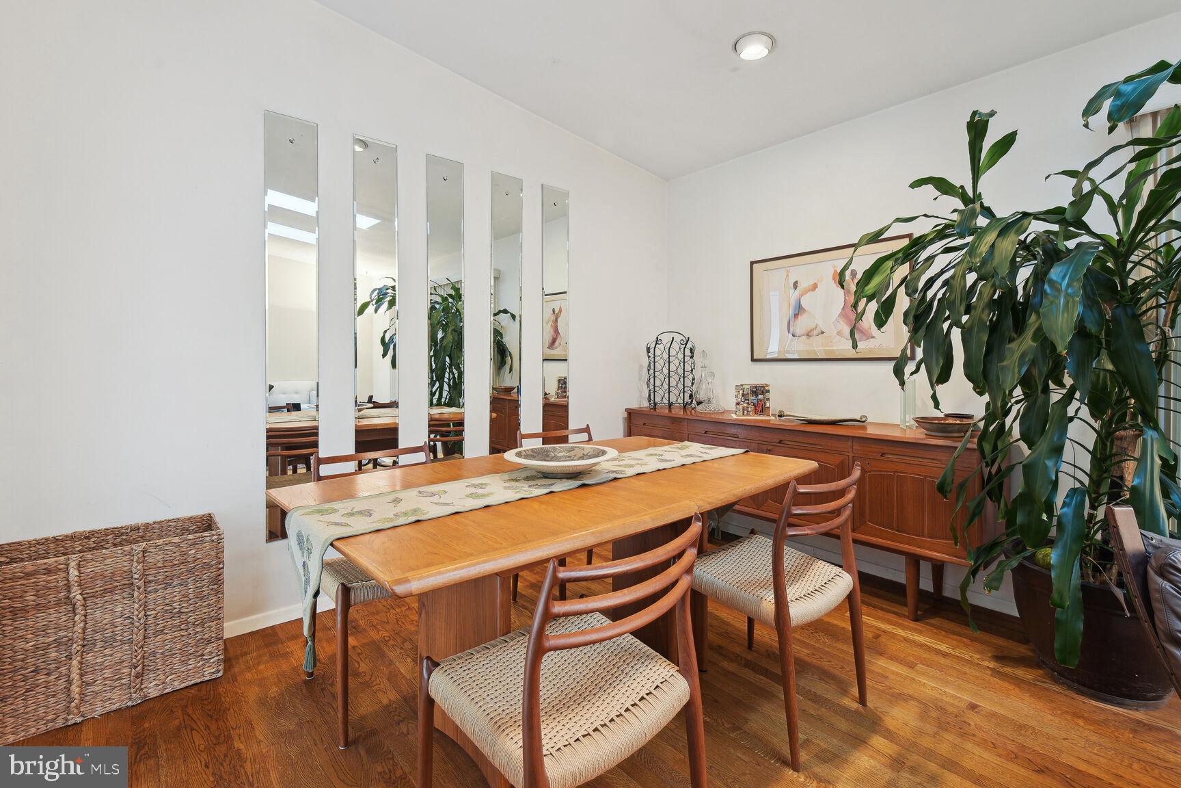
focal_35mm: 16
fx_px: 525
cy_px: 394
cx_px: 590
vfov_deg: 73.7
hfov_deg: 96.7
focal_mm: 16
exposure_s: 1/5
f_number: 8
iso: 400
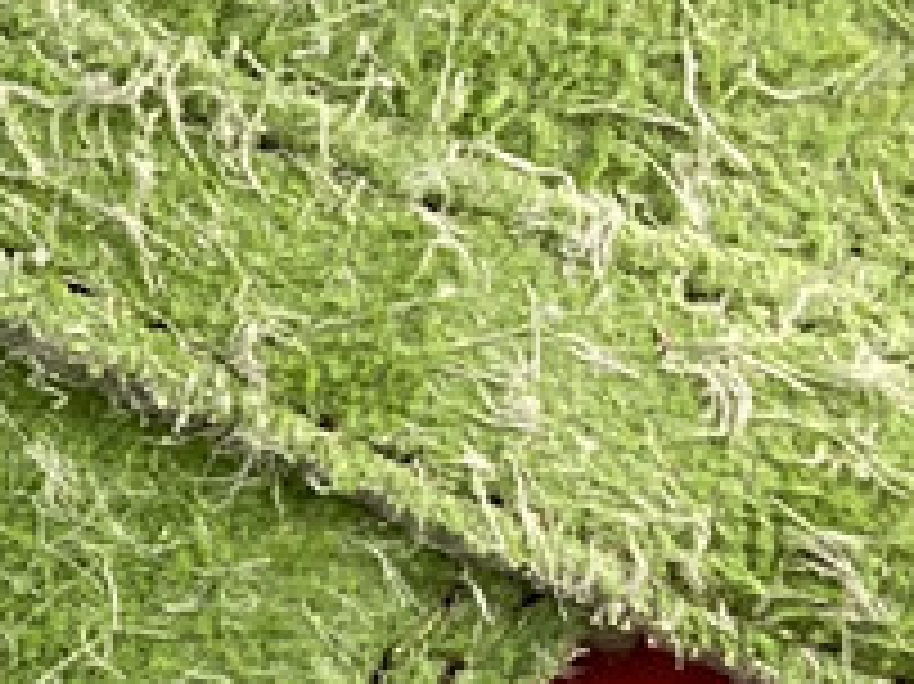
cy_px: 675
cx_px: -1139
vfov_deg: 11.5
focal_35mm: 128
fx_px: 3378
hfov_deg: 12.7
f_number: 1.8
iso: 80
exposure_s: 1/100
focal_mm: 4.25
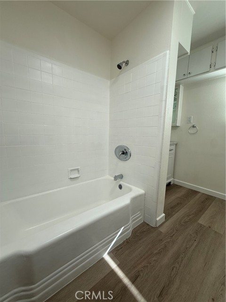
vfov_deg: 102.1
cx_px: 113
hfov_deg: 85.7
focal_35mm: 14
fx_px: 122
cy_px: 151
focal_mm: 2.22
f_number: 2.2
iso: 50
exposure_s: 1/120
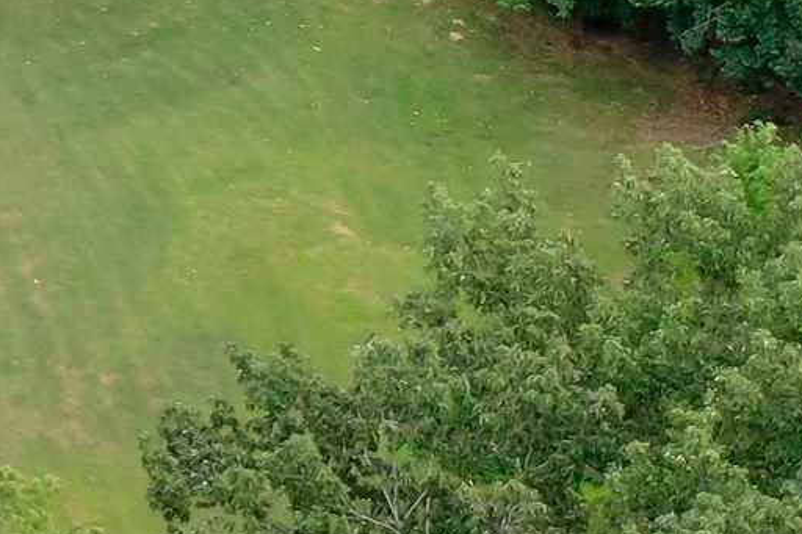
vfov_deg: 8.1
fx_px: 3741
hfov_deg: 10.3
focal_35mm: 168
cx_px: -1256
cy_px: -135
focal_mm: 10.26
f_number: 3.5
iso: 100
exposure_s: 1/80
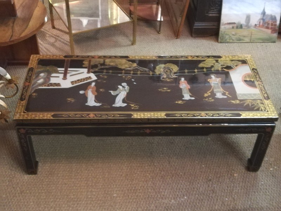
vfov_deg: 32.9
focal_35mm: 44
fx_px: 357
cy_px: 106
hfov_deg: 42.9
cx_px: 140
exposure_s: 1/14.3
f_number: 2.2
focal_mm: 3.83
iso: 1250
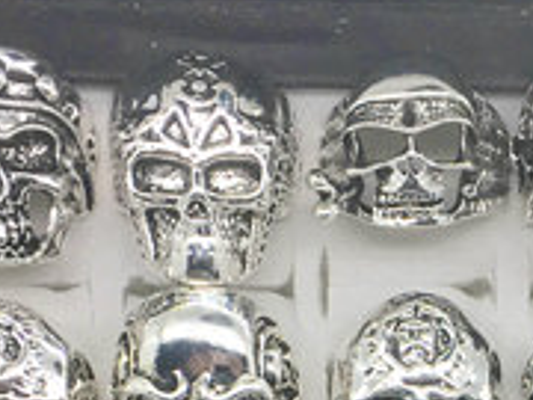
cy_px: 702
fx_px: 1986
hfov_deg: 15.1
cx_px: 474
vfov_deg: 10.8
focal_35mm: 129
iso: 25
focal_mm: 4.15
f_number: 2.2
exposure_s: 1/363
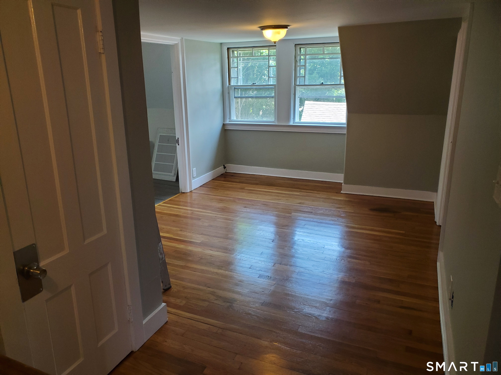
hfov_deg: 67.3
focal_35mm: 26
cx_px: 250
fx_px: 376
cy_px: 188
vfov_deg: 53.1
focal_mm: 4.3
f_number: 2.4
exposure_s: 1/120
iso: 200
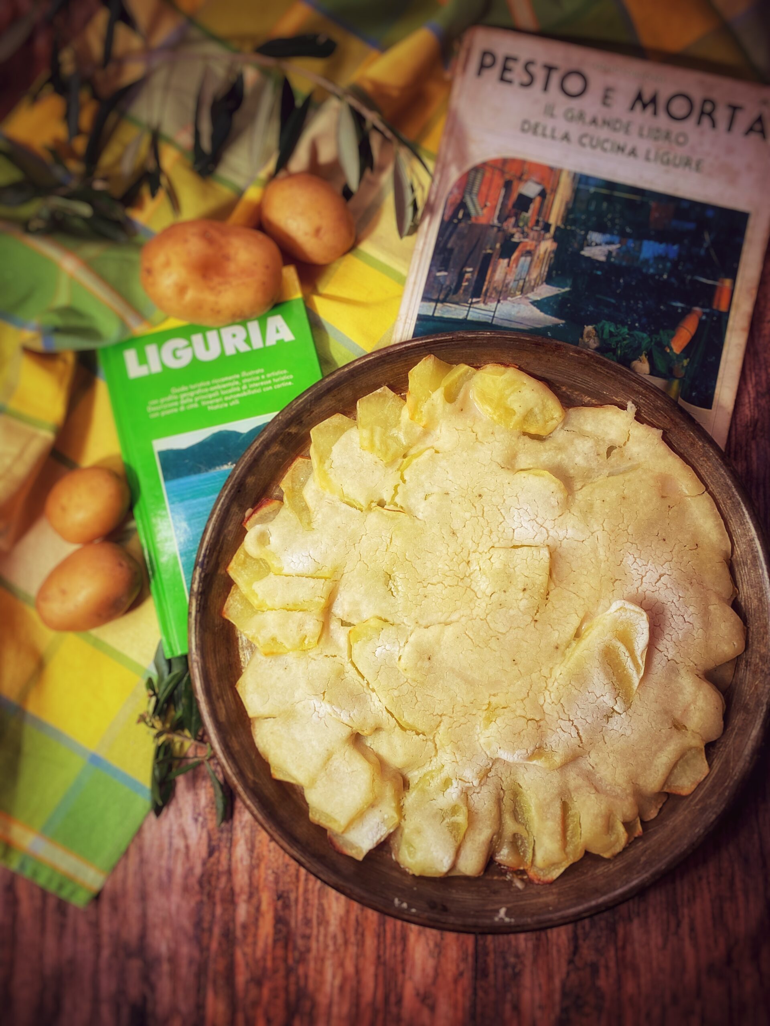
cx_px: 385
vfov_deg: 67.3
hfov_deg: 53.1
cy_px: 513
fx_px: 771
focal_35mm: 26
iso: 100
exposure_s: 1/50
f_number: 1.8
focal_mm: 4.25
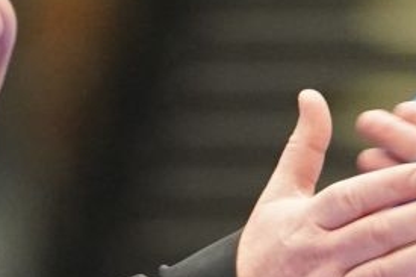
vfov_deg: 1.0
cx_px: 278
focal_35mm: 1308
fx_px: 15105
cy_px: 307
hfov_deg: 1.6
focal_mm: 200
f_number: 2.8
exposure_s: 1/1000
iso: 6400
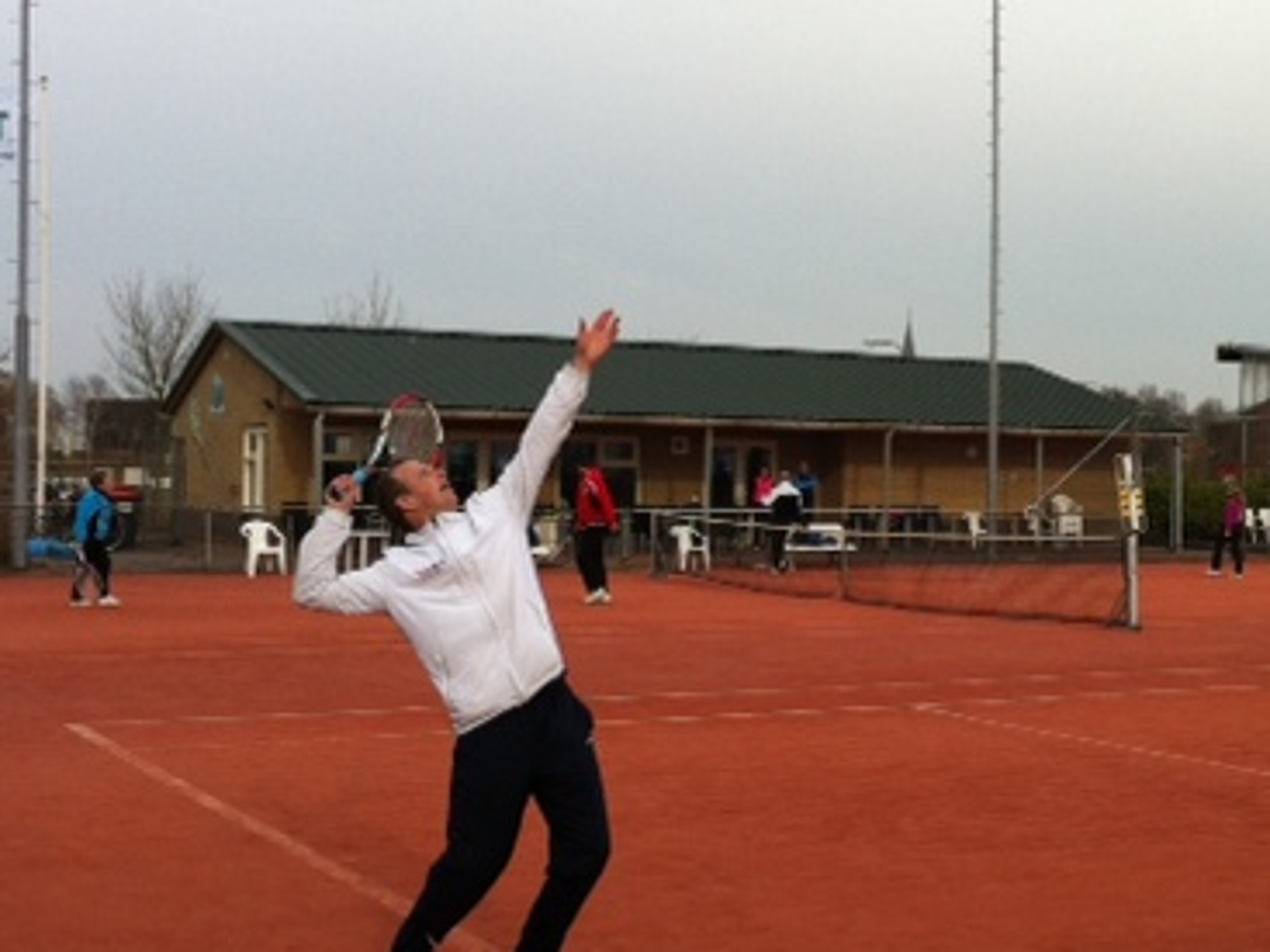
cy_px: 485
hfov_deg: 31.1
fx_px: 2237
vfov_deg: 24.0
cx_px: 972
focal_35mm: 61
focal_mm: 3.85
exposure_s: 1/656
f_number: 2.8
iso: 80
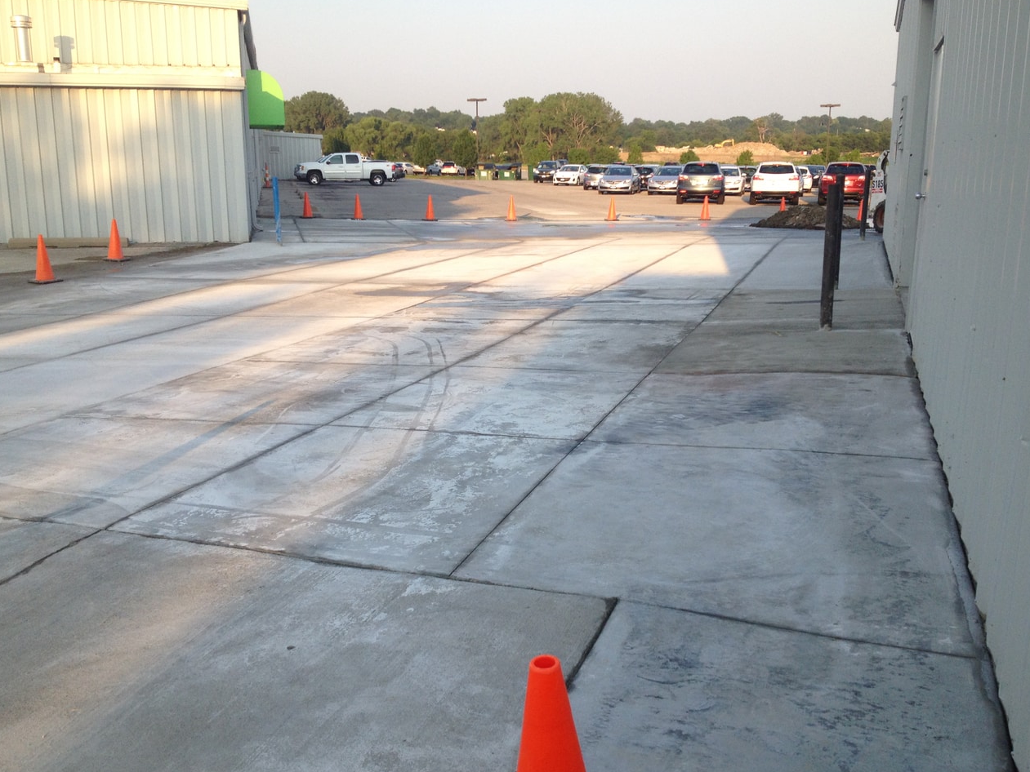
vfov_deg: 38.7
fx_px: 1101
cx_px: 526
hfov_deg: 50.1
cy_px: 404
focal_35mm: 37
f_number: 2.4
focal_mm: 4.28
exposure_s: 1/620
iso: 80
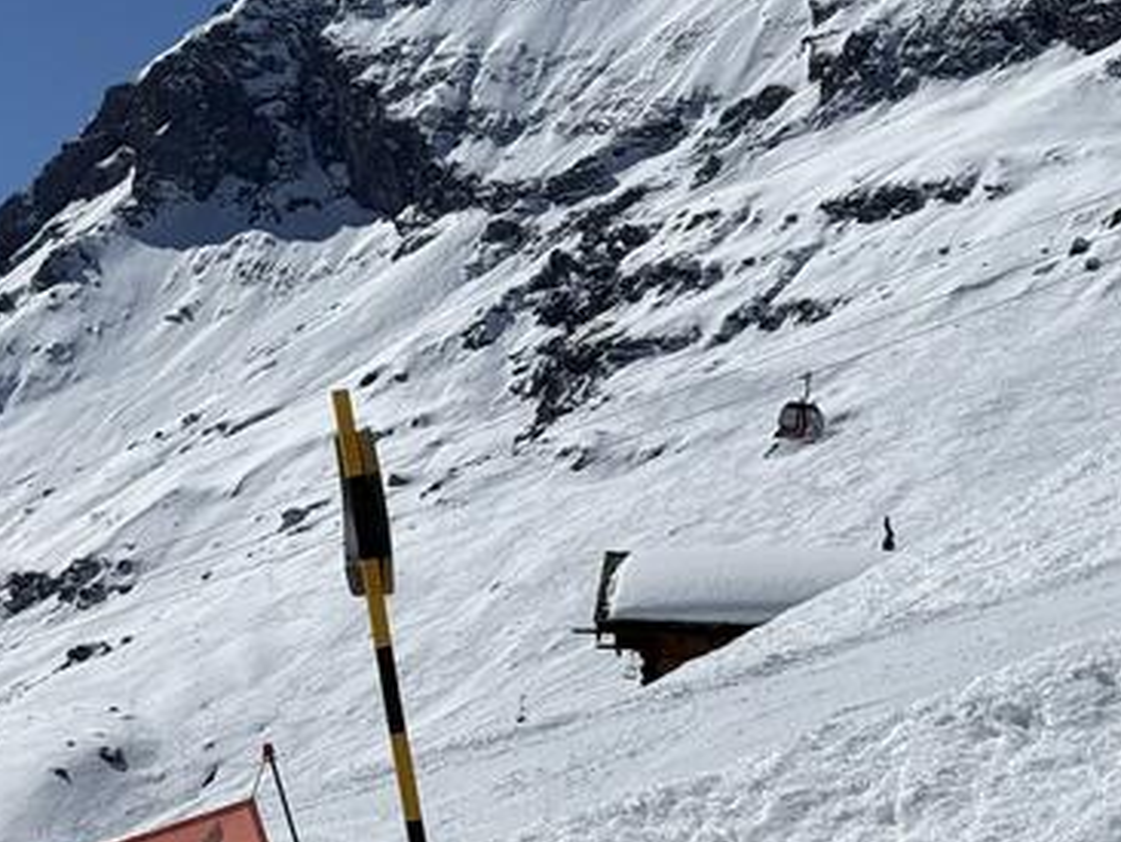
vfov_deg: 11.0
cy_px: 387
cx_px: -453
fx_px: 4375
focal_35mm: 135
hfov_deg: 13.9
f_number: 1.78
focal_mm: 6.76
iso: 50
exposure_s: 1/16129
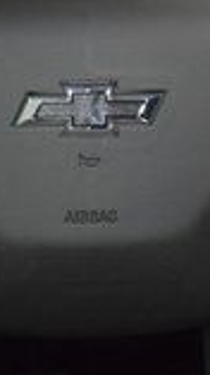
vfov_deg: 10.8
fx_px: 1977
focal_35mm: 199
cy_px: 106
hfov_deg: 6.1
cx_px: 81
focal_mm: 31
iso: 2200
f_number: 4
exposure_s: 1/40
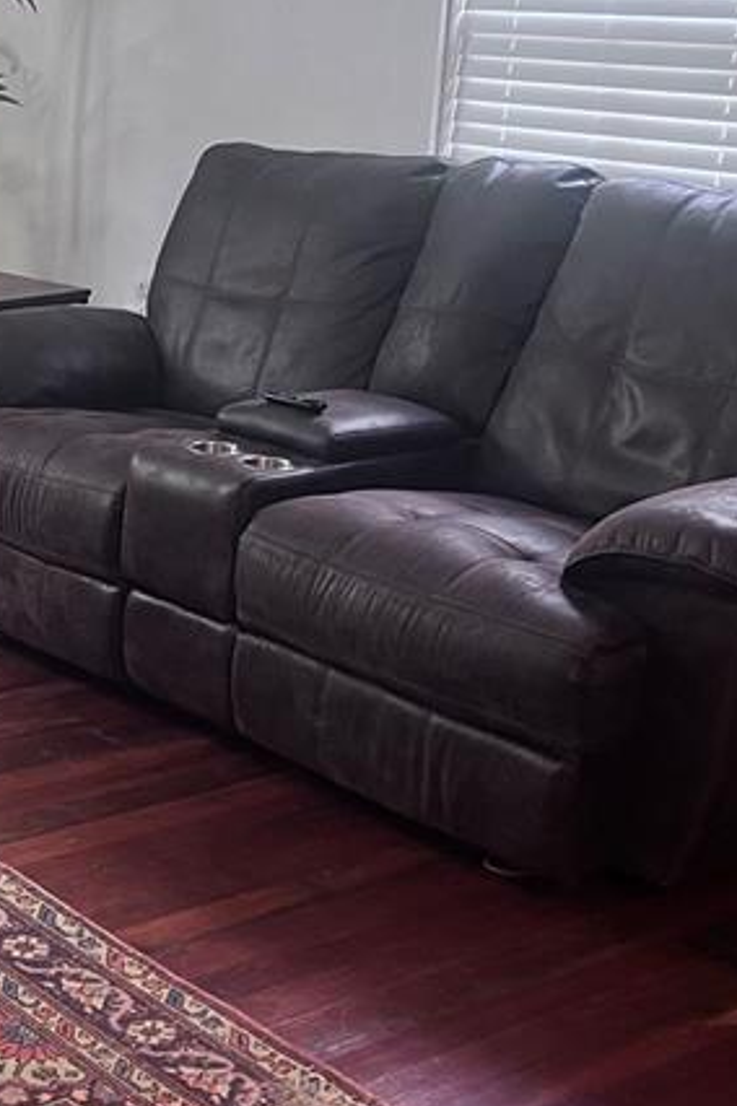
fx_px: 1996
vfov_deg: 30.9
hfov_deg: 19.4
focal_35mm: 65
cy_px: 511
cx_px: -205
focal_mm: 5.7
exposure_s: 1/60
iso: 160
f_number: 1.5
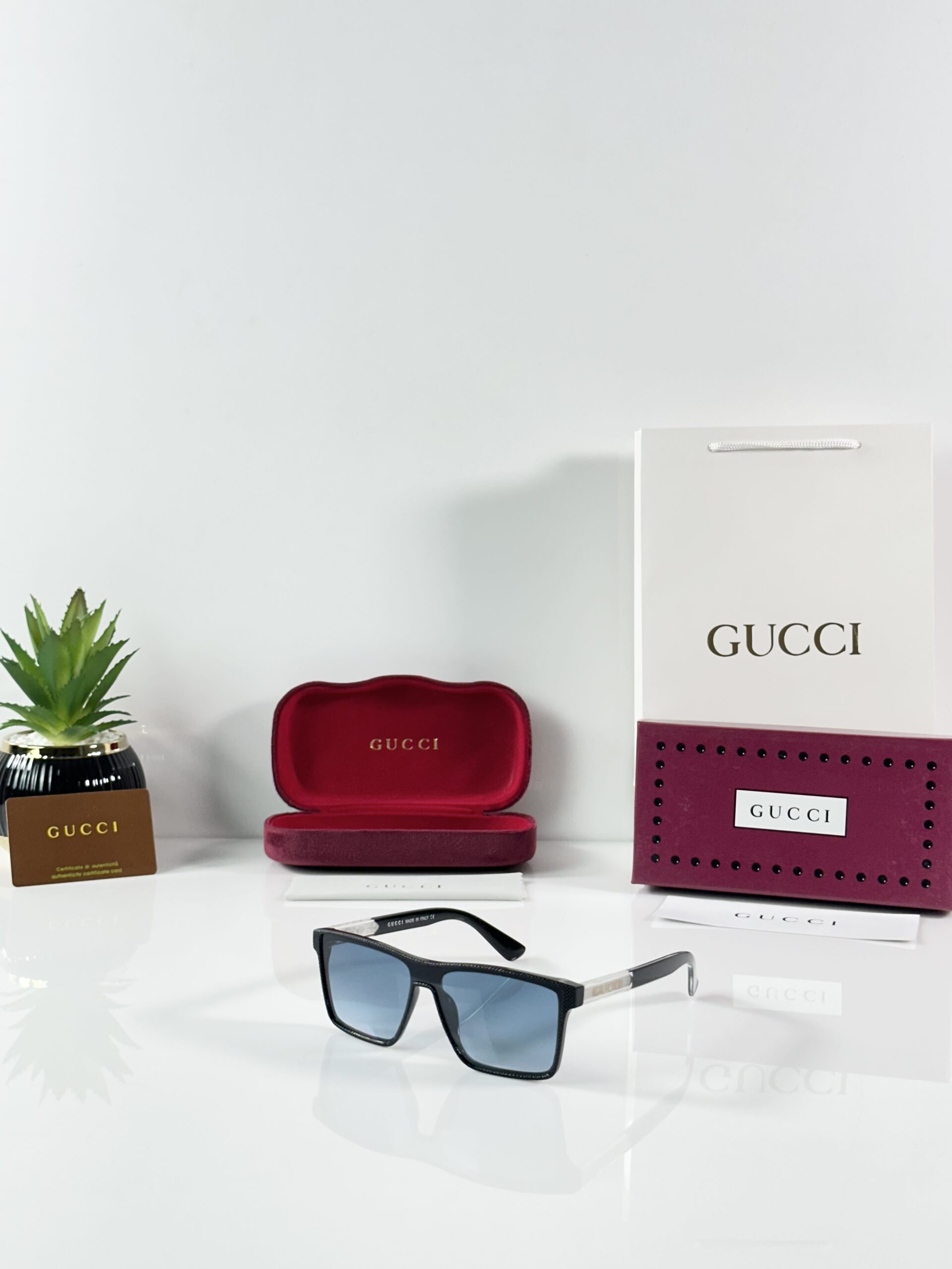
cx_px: 476
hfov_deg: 30.3
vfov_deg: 39.7
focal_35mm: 48
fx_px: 1760
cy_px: 634
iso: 80
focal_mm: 6.86
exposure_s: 1/100
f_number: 1.78
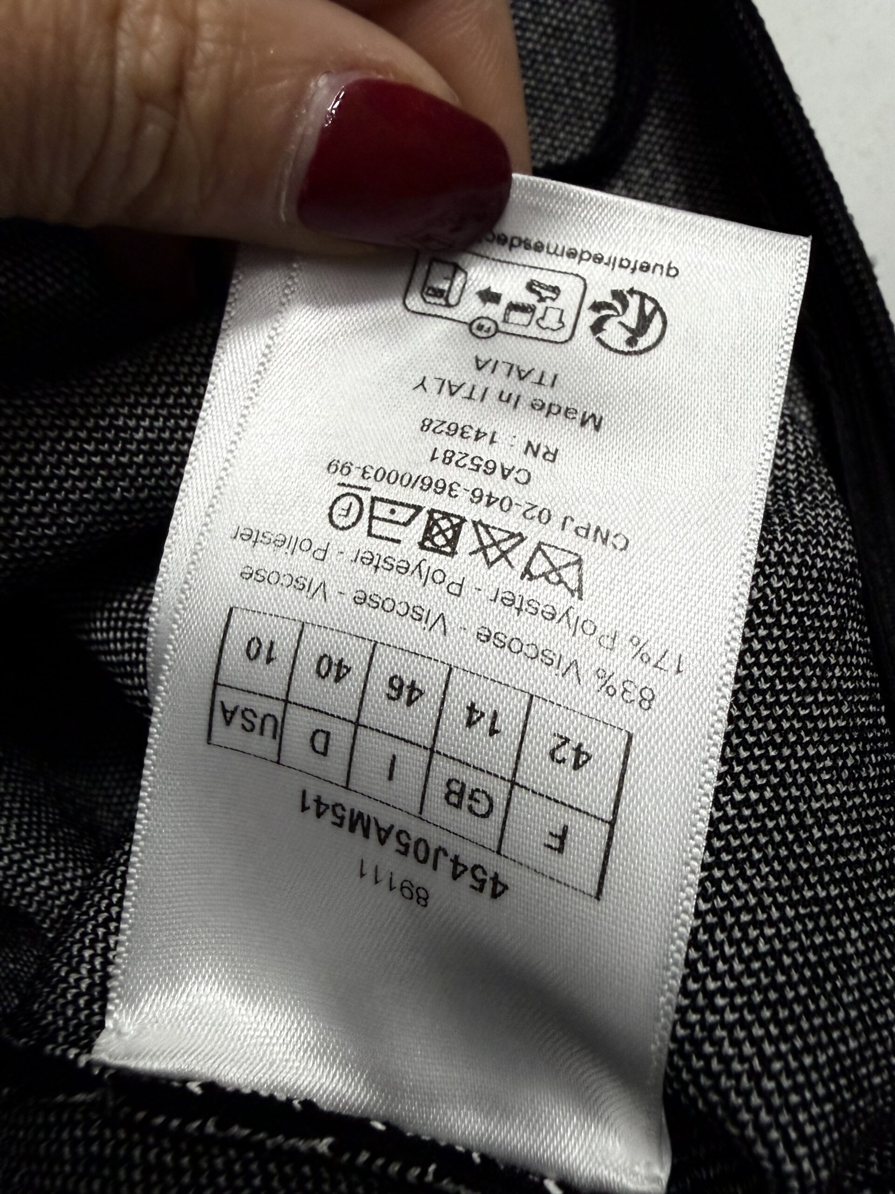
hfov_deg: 53.1
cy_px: 597
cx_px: 448
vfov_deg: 67.3
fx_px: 896
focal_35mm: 26
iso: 320
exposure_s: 1/100
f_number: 2.2
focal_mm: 2.22
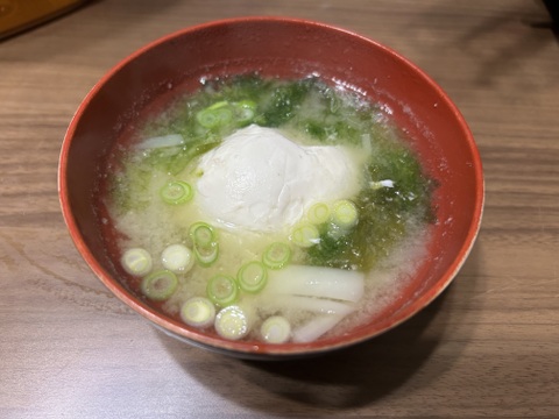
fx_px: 420
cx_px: 280
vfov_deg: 53.1
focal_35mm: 26
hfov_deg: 67.3
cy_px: 210
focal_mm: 5.7
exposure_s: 1/60
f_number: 1.5
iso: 200
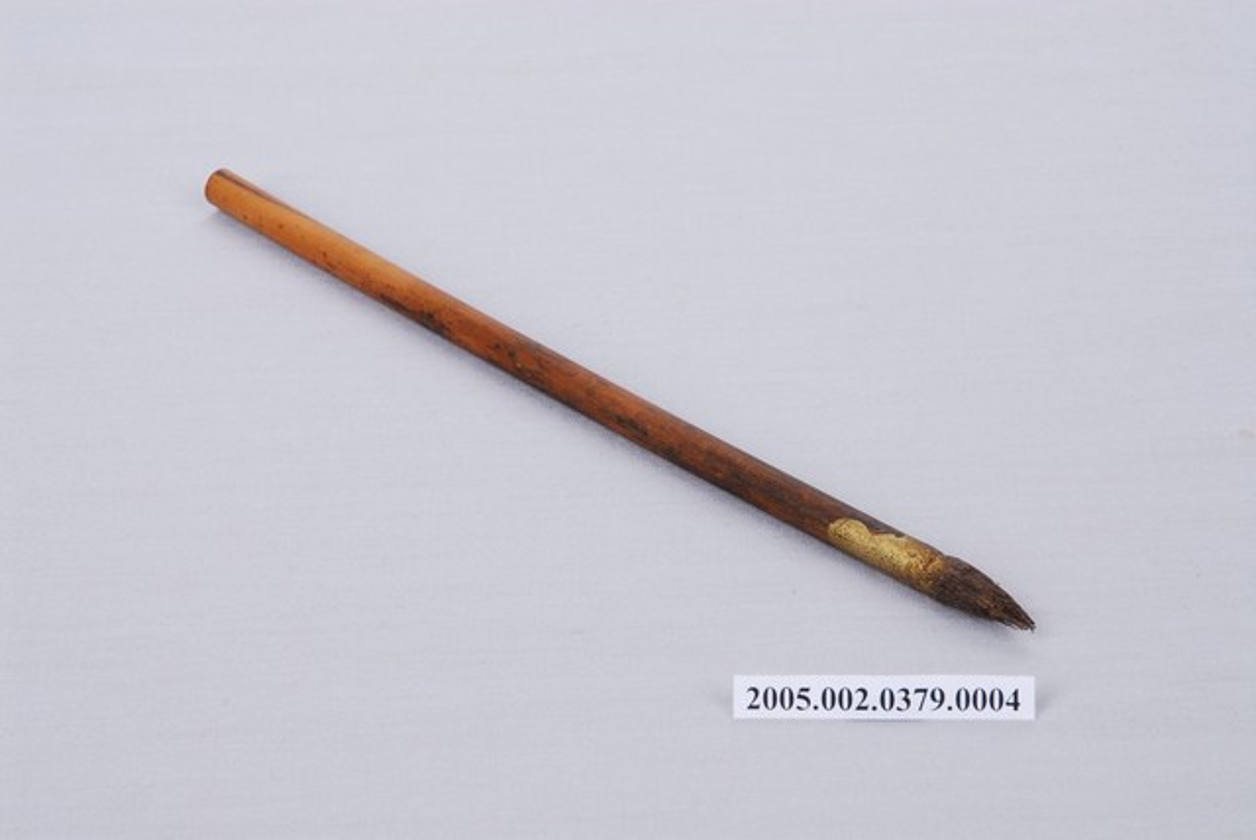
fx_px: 3667
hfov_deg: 19.4
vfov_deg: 13.1
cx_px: 628
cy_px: 420
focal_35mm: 105
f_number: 20
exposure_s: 1/80
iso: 100
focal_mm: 70
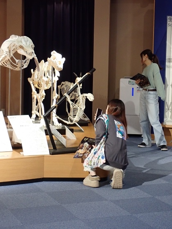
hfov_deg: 19.1
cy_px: 114
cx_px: 86
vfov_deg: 25.3
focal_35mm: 77
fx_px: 510
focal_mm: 13.65
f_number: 4.1
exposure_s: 1/30
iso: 800
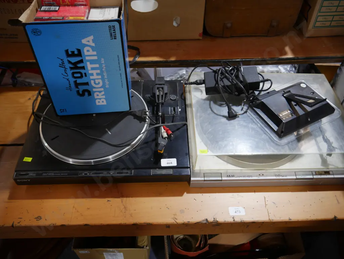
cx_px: 172
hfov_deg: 63.4
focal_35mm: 28
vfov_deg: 49.8
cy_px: 130
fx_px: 278
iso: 250
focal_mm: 14
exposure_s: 1/60
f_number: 3.5
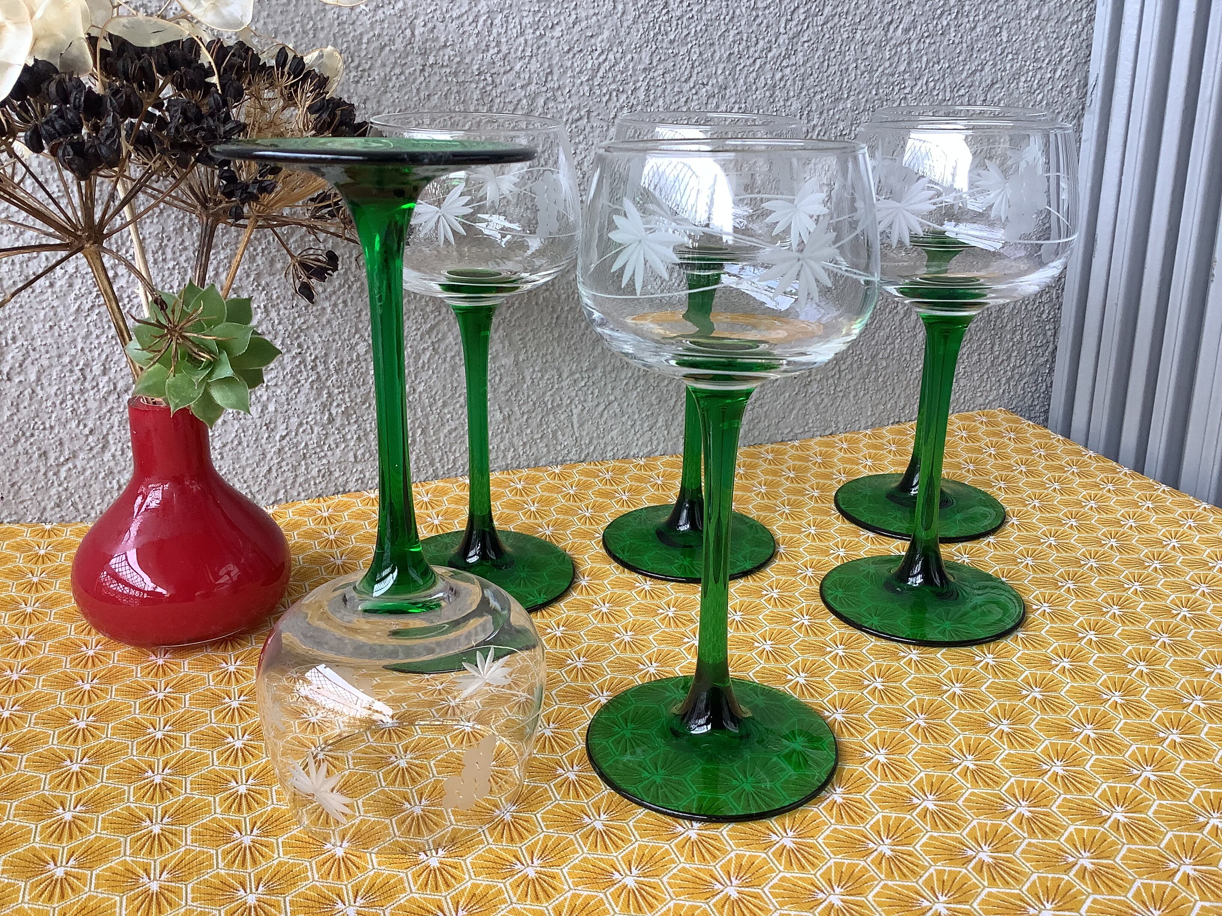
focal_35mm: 31
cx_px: 611
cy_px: 458
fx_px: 1094
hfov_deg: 58.4
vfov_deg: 45.4
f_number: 2.4
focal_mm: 3.3
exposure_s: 1/120
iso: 64
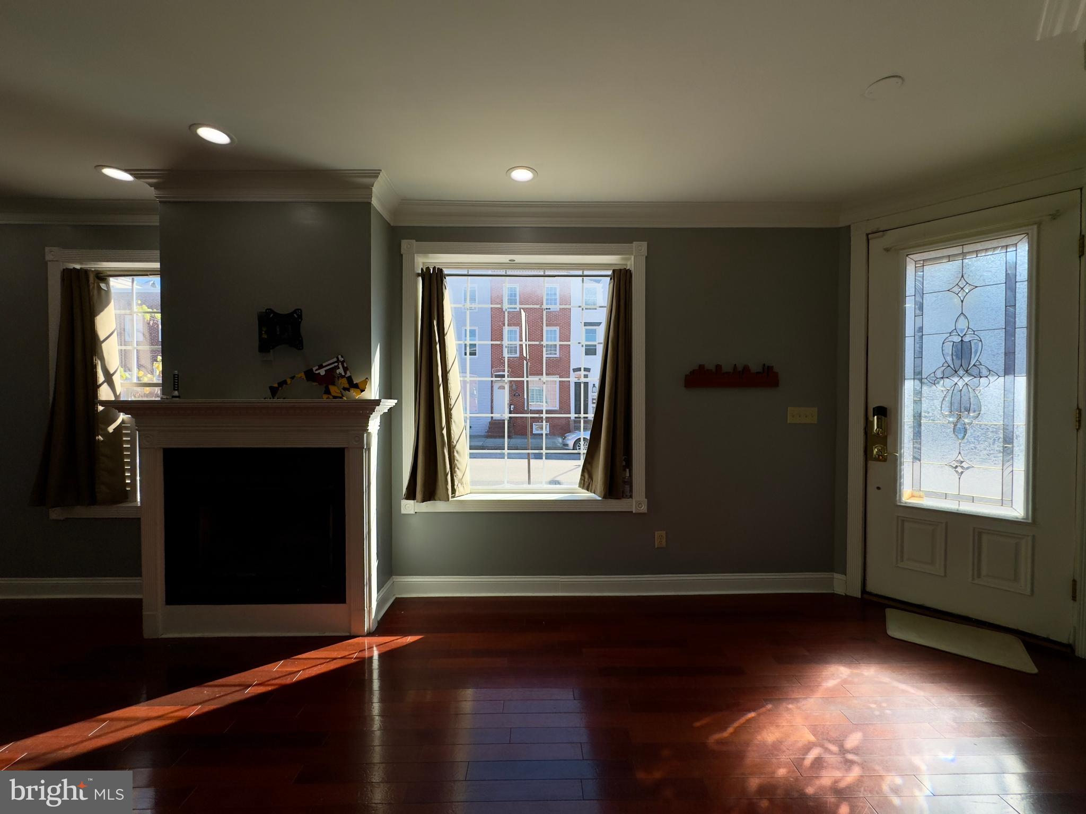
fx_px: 439
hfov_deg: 102.1
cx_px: 543
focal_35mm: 14
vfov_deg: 85.7
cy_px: 407
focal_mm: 2.22
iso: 40
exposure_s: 1/508
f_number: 2.2
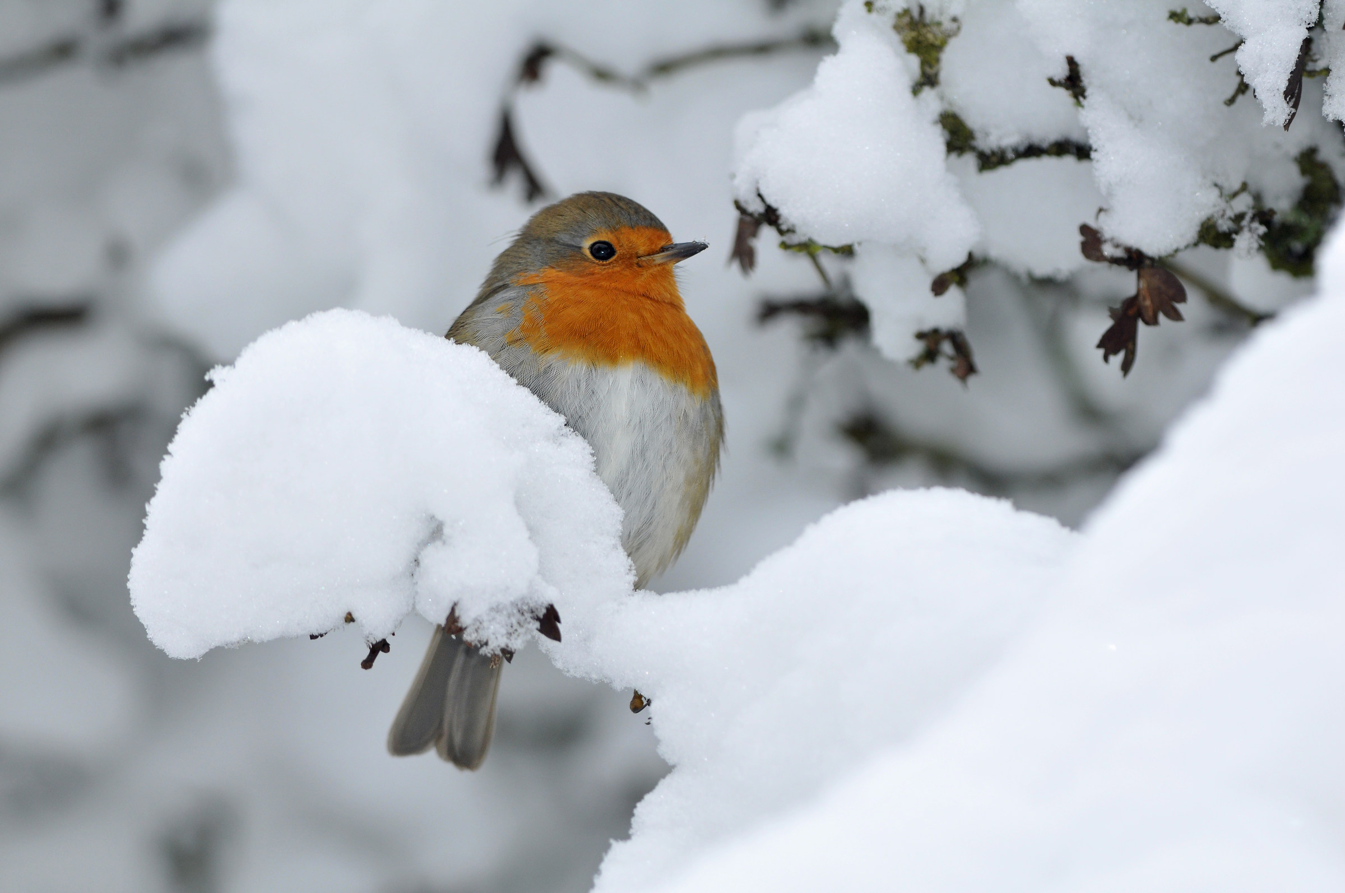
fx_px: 16792
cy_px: 446
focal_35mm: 450
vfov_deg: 3.0
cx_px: 672
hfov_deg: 4.6
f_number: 5.6
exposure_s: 1/250
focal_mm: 300
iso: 400
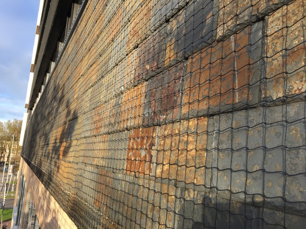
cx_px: 153
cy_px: 114
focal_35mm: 29
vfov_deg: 48.2
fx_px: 256
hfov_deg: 61.7
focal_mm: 4.15
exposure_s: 1/308
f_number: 2.2
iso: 25
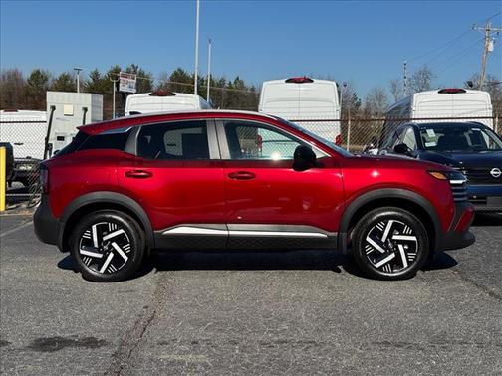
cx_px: 251
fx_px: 696
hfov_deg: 39.7
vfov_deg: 30.3
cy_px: 188
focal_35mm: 48
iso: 64
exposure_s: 1/7092
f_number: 1.78
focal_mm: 6.76
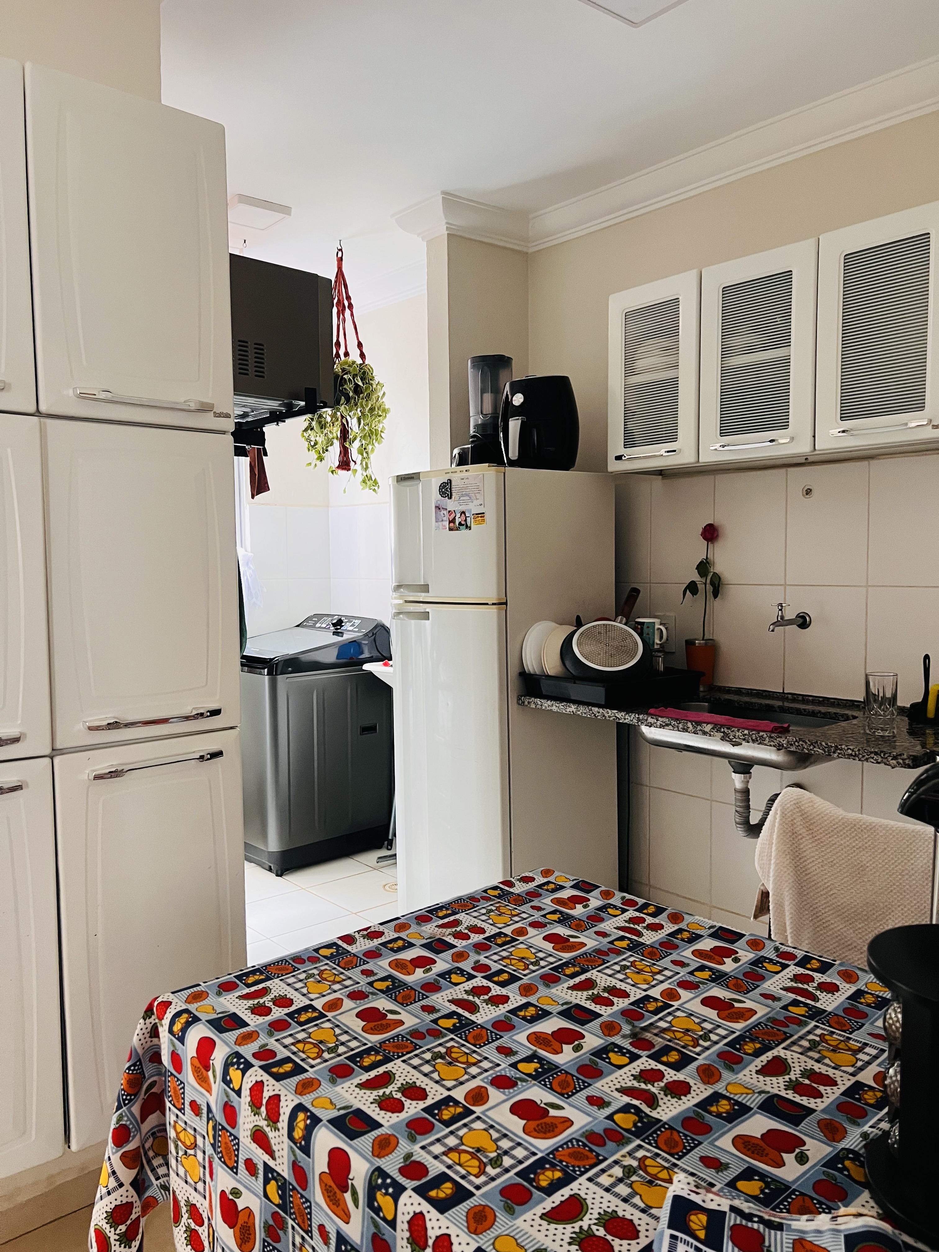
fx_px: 940
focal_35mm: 26
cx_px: 470
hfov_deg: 53.1
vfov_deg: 67.3
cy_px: 626
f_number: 1.5
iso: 320
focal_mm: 5.7
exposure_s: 1/60
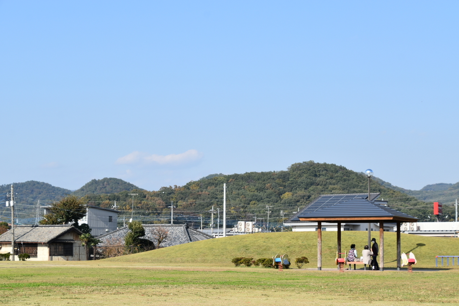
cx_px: 230
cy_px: 153
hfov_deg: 26.0
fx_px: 994
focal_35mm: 78
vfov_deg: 17.5
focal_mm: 52
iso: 200
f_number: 9.5
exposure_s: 1/350
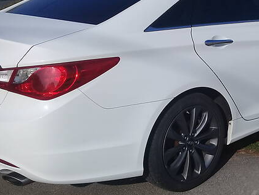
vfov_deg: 24.8
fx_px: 441
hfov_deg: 31.3
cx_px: 231
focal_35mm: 59
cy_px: 92
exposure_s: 1/2695
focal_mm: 3.3
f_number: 2.2
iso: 50
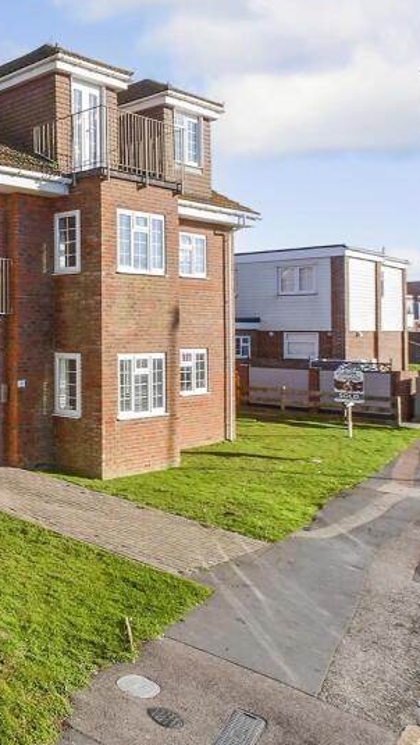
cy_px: 286
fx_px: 593
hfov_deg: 27.9
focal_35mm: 30
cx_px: -193
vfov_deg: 63.5
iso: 160
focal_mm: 10
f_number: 8
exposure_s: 1/640
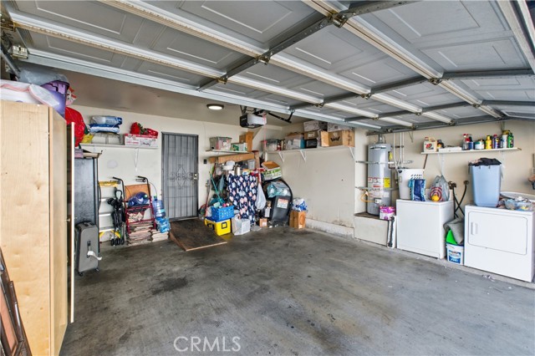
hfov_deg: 100.4
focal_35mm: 15
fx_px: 223
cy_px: 178
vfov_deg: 77.3
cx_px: 268
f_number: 9
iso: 640
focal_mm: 10
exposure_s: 1/200
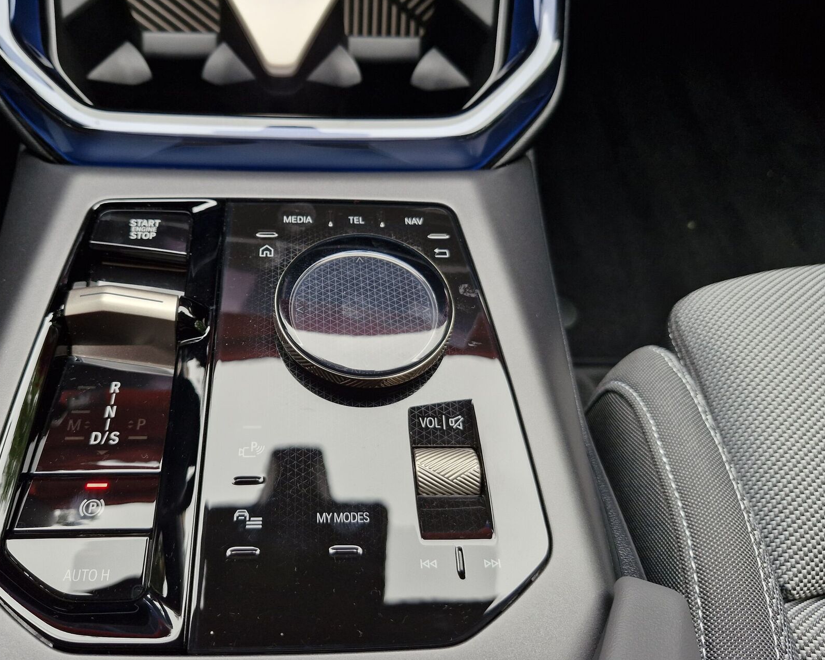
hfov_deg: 63.6
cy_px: 301
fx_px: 659
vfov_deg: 53.1
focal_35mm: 27
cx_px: 340
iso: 200
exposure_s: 1/180
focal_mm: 5.54
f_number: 1.8
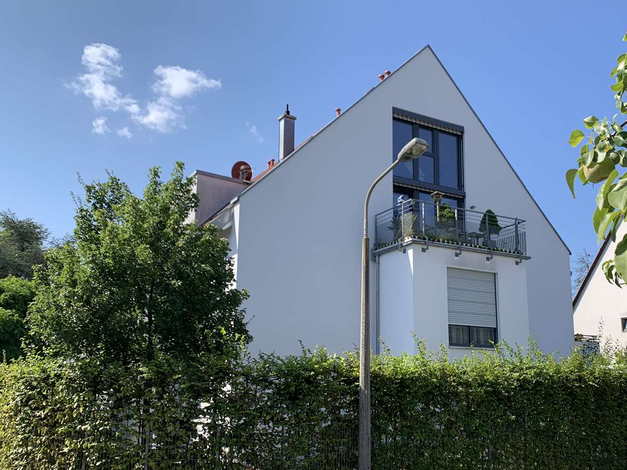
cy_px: 272
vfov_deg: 40.6
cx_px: 397
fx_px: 634
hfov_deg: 52.0
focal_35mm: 35
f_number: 1.8
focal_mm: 4.25
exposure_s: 1/1585
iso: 25
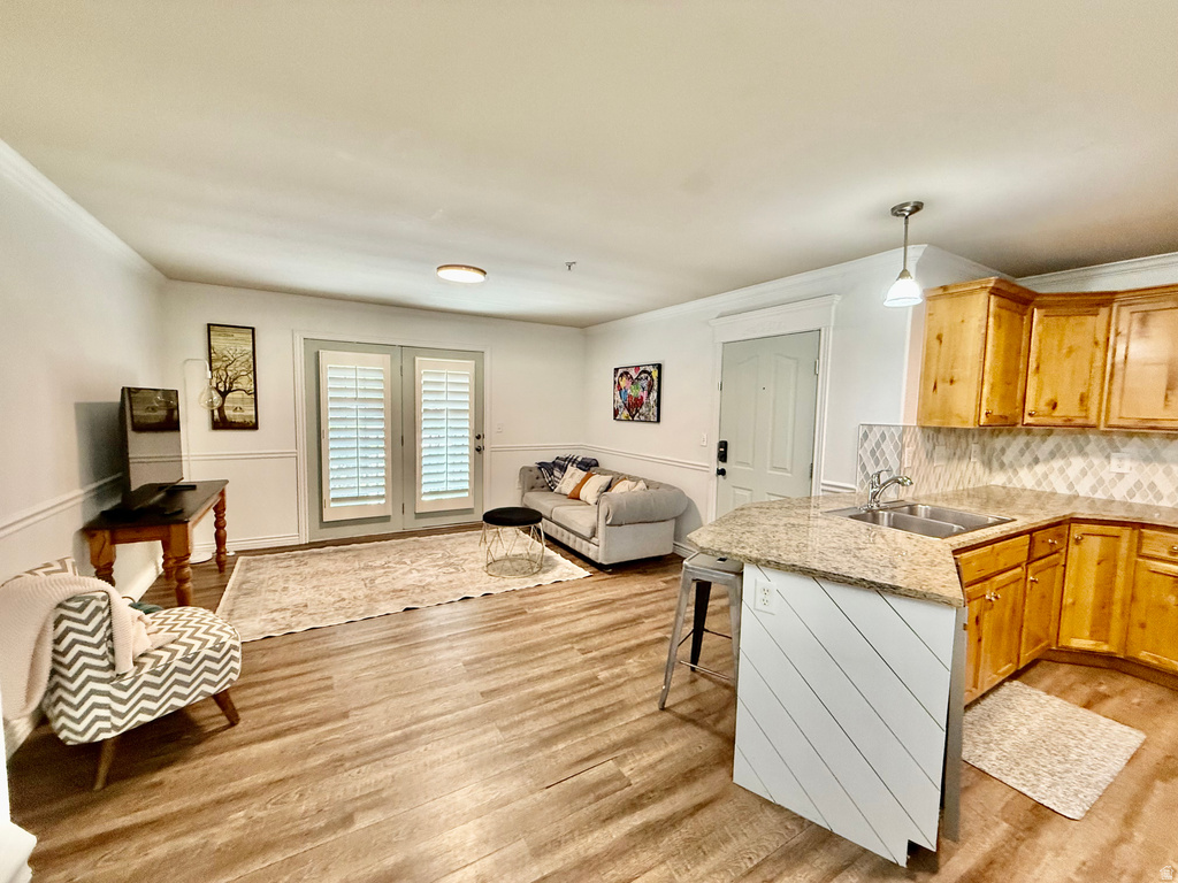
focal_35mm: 14
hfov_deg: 102.1
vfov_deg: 85.7
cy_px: 442
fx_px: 476
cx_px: 589
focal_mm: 2.22
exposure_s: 1/120
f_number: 2.2
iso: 400
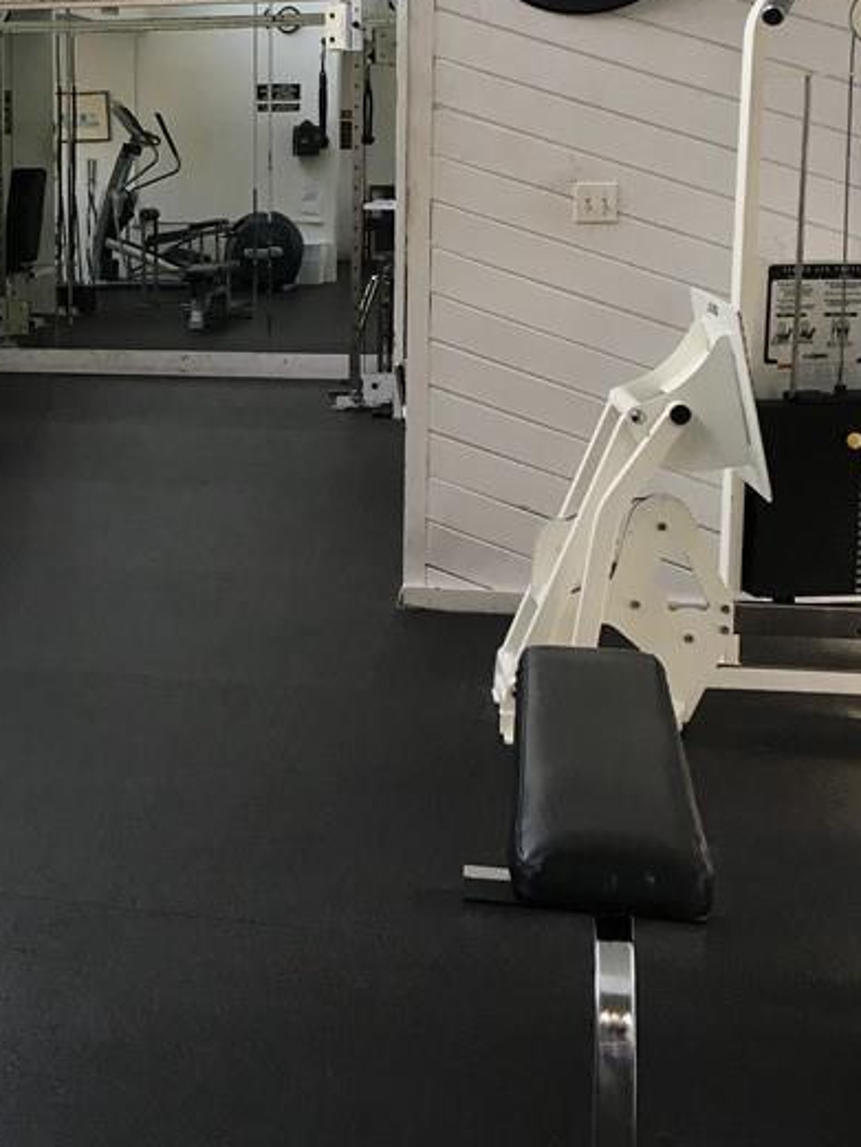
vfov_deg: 33.4
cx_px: 37
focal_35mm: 57
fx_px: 1890
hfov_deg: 24.7
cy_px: 372
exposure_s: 1/30
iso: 25
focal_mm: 4.15
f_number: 2.2
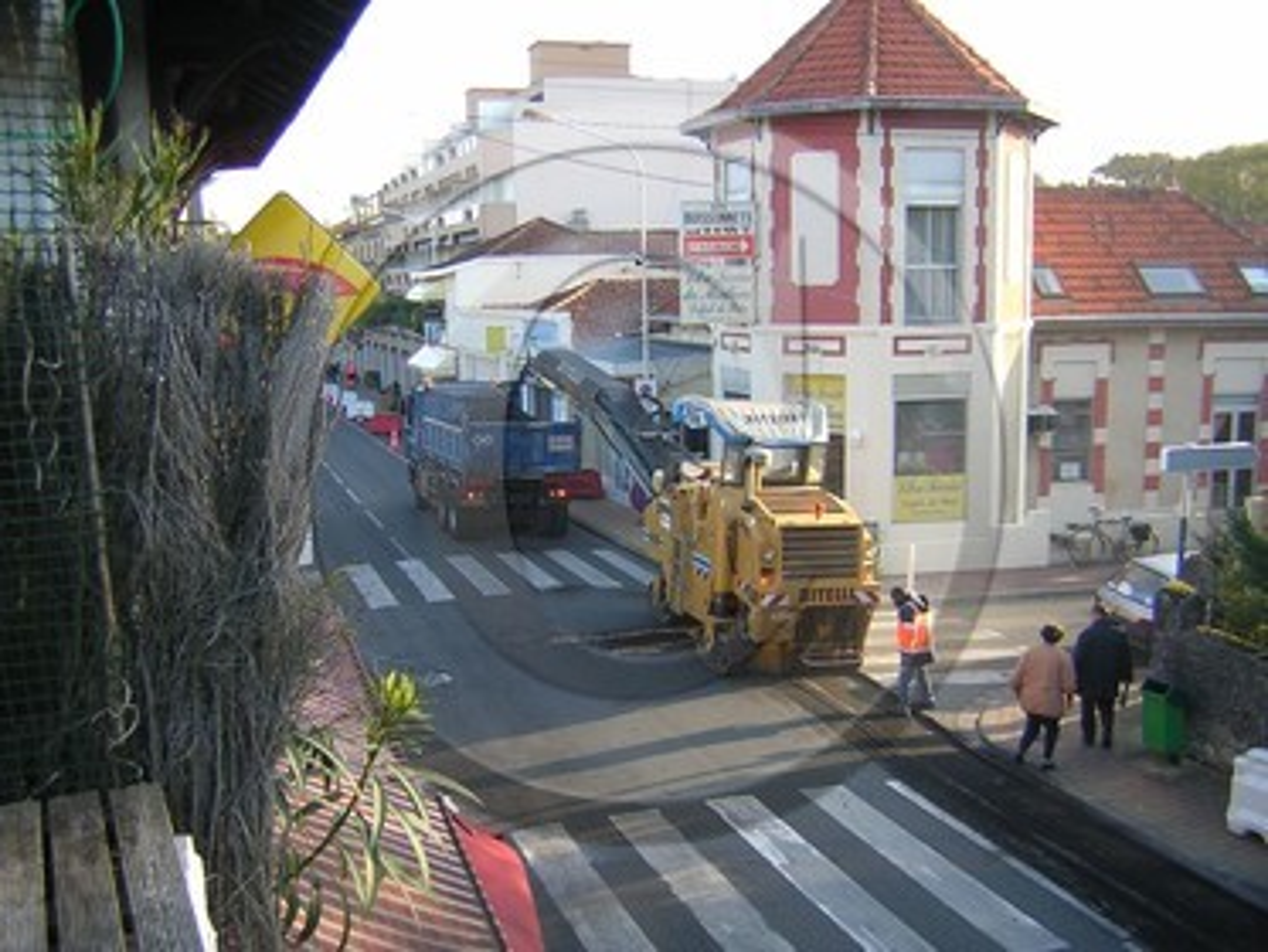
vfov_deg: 39.7
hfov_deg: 51.3
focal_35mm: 36
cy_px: 476
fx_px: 1319
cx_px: 634
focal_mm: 4.7
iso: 100
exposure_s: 1/164
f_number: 2.6
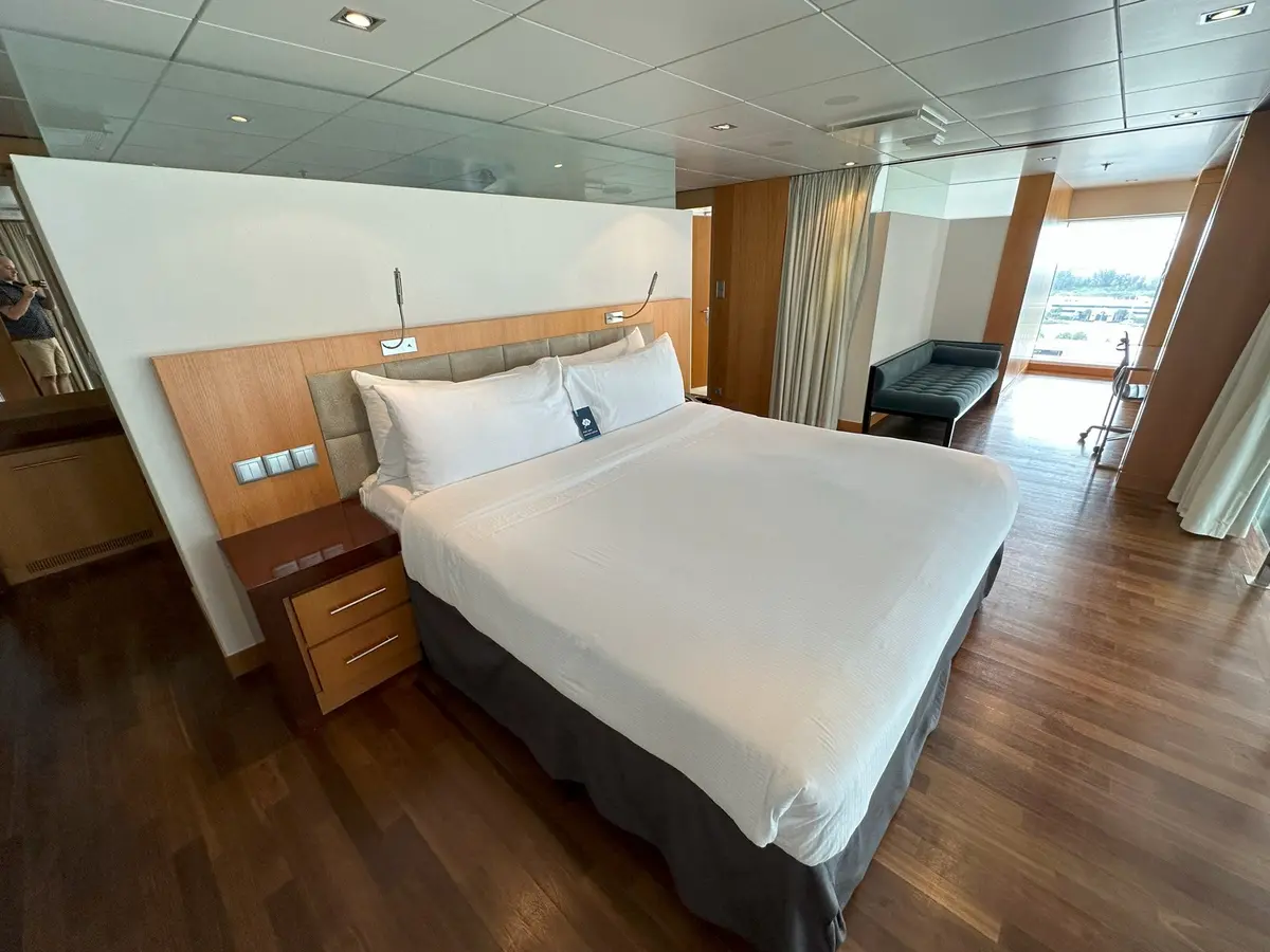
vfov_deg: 85.7
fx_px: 514
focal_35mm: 14
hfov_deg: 102.1
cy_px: 476
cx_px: 635
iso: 125
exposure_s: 1/120
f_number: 2.2
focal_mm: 2.22
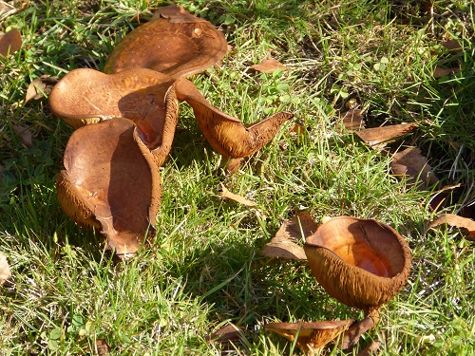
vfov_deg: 7.9
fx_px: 2580
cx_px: 238
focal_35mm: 188
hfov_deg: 10.5
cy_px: 178
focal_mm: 33.9
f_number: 4
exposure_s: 1/250
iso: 100
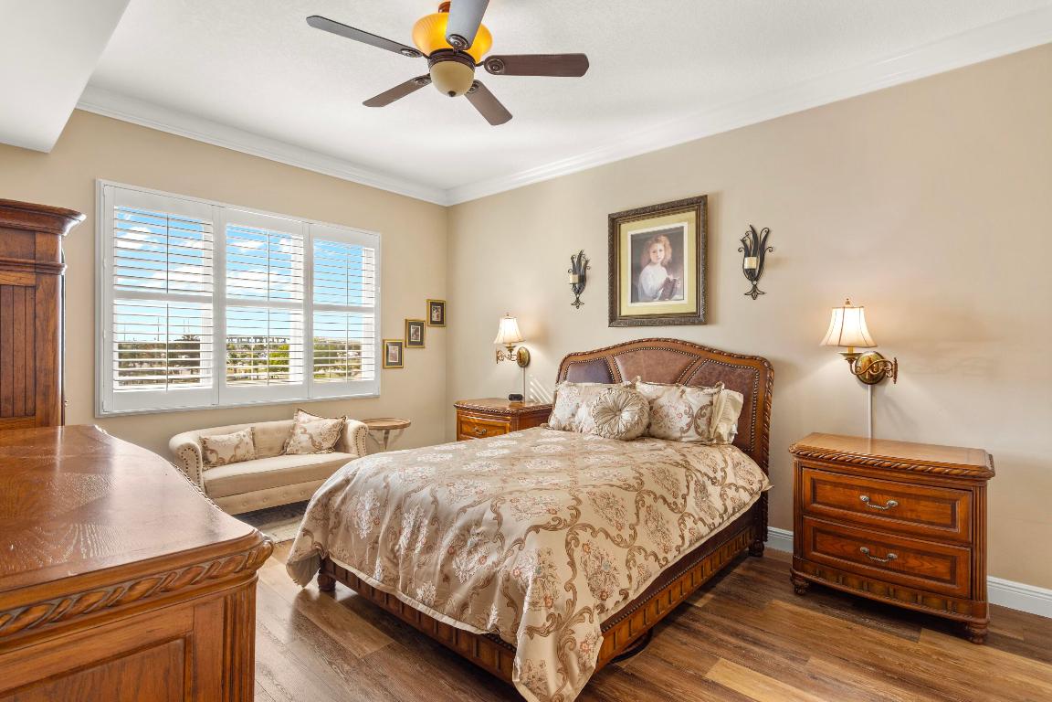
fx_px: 504
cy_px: 351
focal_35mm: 17
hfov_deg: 92.4
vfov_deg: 69.7
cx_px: 526
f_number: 6.3
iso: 320
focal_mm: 11.5
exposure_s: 1/4
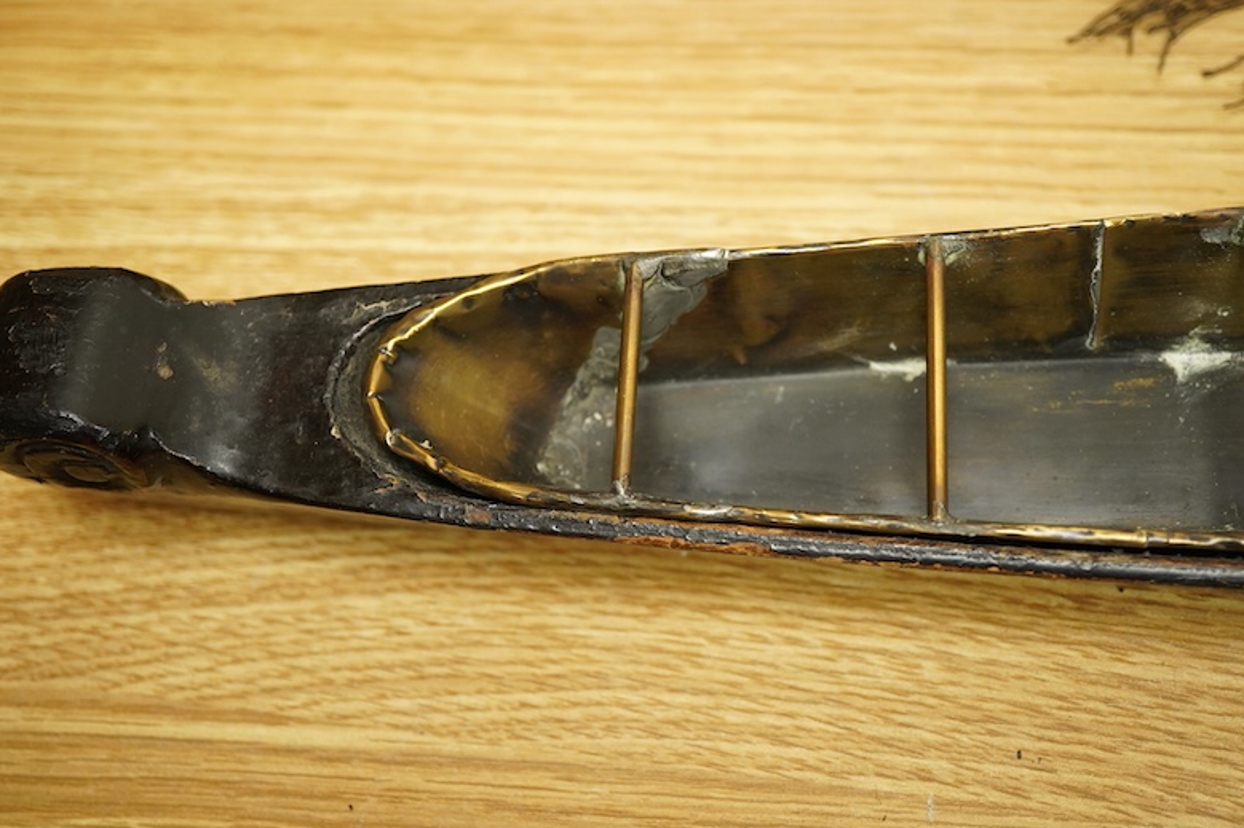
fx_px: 1796
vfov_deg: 26.0
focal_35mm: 52
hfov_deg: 38.2
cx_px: 636
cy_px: 428
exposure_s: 1/125
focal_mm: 30
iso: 1250
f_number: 5.6
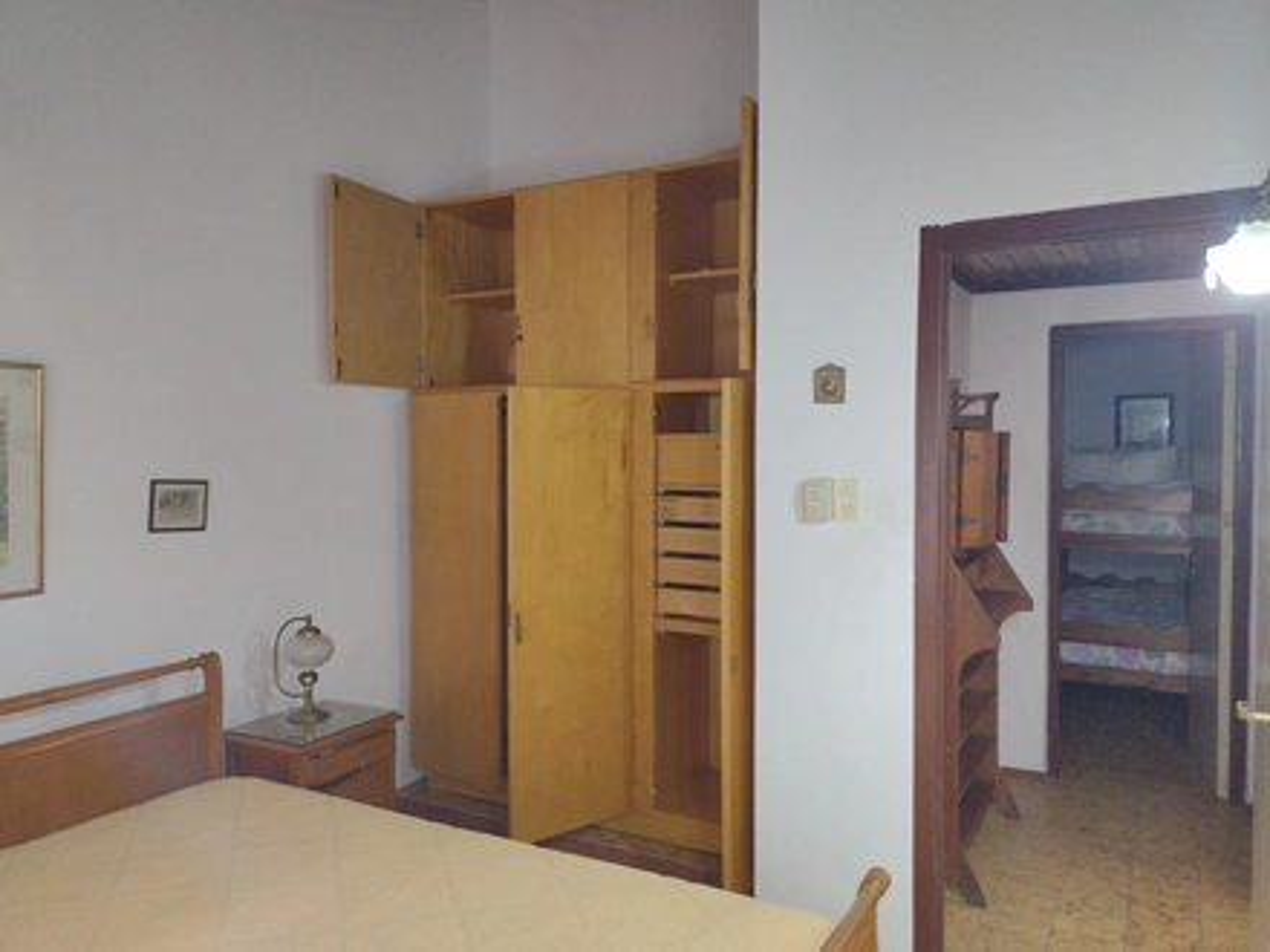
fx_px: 991
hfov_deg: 65.3
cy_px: 476
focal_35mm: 27
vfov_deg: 51.4
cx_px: 635
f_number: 1.7
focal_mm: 4.71
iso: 375
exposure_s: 1/33
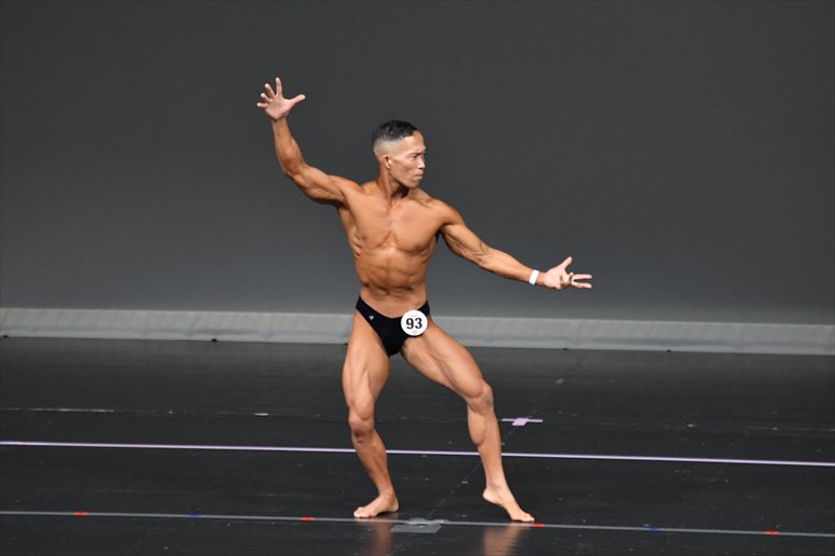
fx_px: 7303
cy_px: 278
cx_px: 418
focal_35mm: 315
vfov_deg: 4.4
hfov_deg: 6.5
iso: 4000
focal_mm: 210
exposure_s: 1/400
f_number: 5.6
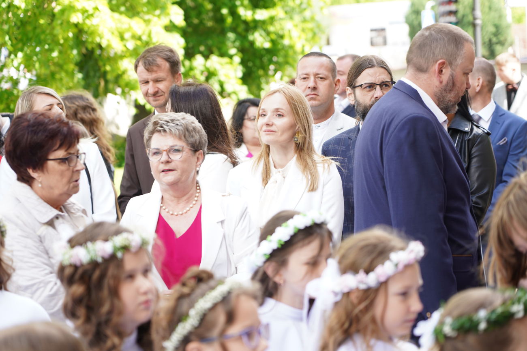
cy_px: 176
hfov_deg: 19.5
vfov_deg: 13.0
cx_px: 264
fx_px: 1537
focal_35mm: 105
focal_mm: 105
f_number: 4
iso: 160
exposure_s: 1/100
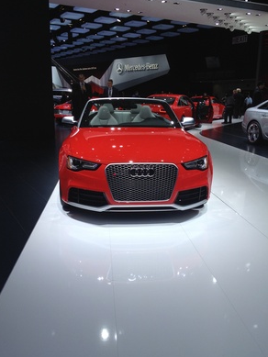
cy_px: 179
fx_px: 371
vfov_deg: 51.3
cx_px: 132
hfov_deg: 39.7
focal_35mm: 36
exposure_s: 1/273
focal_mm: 4.28
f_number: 2.4
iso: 50
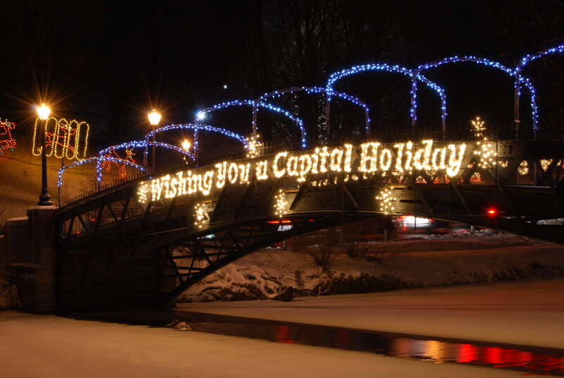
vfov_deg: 17.6
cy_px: 189
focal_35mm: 78
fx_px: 1224
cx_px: 282
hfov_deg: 26.0
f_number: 16
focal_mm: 52
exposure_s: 10
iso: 100
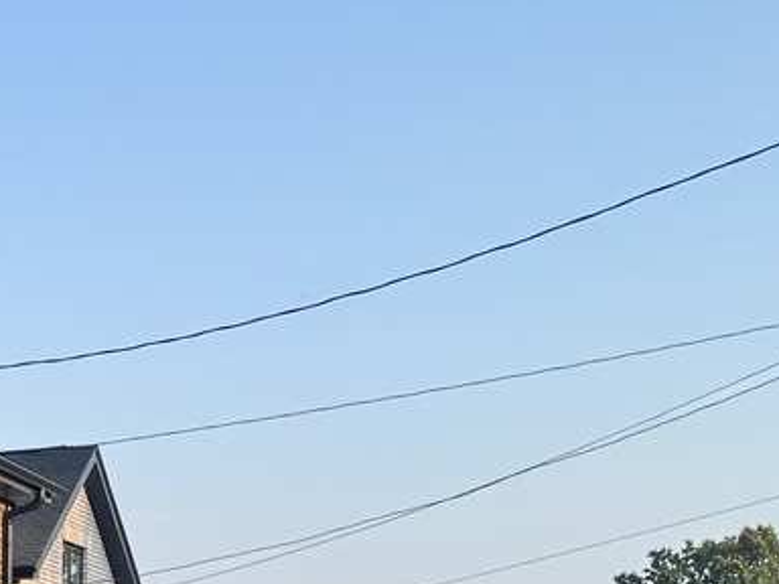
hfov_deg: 18.8
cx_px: -430
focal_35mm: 90
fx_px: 2025
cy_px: 663
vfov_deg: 15.9
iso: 80
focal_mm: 6.76
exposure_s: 1/1238
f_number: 1.78
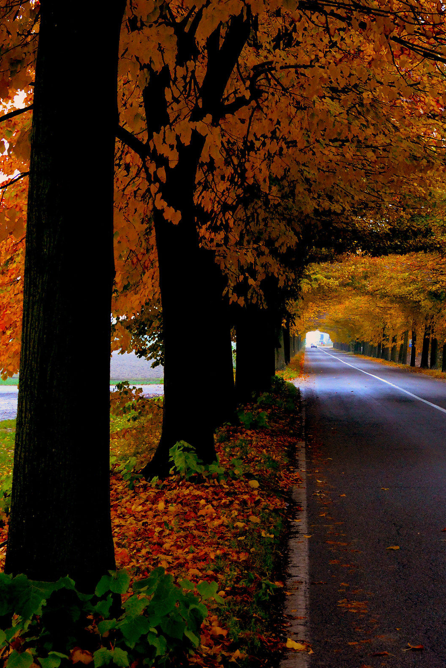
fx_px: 1482
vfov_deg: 25.4
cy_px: 336
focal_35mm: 80
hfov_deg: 16.6
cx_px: 481
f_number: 6.3
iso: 3200
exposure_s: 1/160
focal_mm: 35
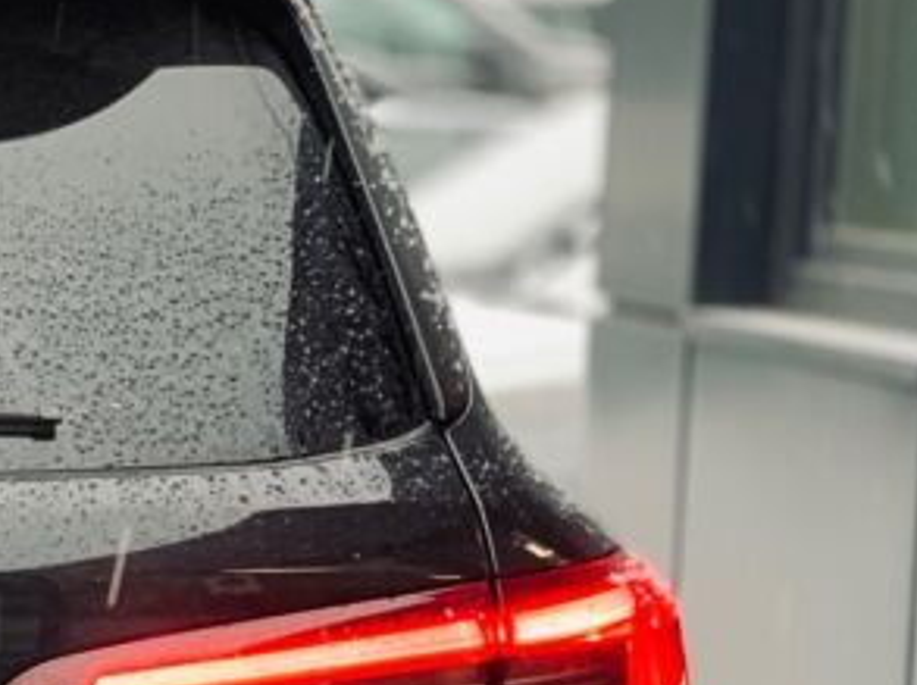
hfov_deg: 10.3
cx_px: -667
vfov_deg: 8.0
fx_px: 4815
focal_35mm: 182
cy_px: 929
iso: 160
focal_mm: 6
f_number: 2.4
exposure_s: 1/60
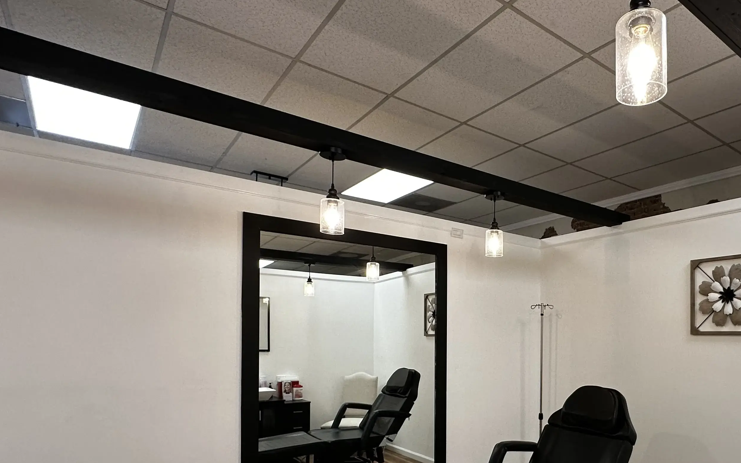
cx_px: 521
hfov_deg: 71.5
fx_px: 485
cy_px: 335
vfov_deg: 49.4
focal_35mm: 24
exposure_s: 1/120
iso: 160
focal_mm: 2.22
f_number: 2.2
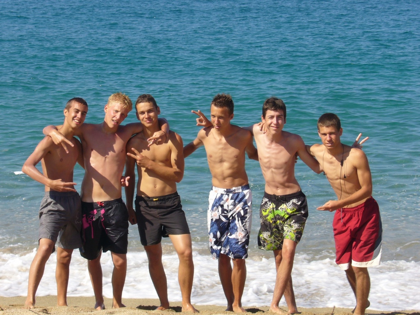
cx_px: 210
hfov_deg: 19.1
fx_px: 1250
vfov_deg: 14.4
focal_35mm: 103
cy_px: 158
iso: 80
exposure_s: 1/100
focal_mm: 17
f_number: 9.9
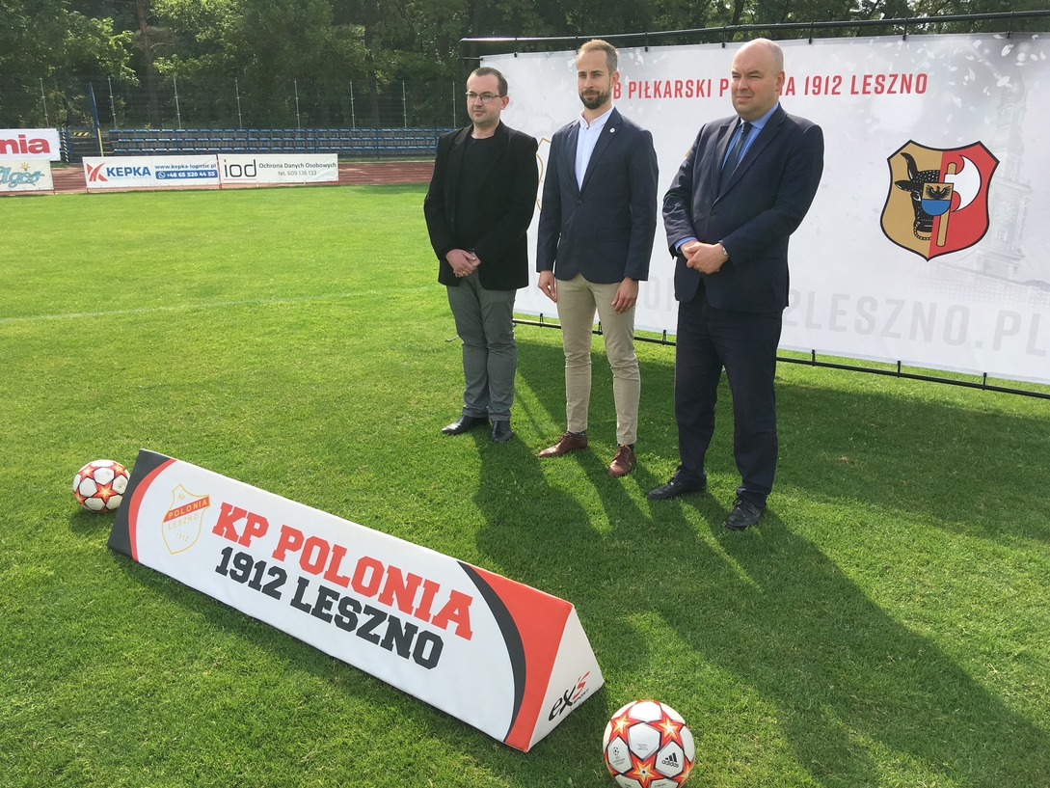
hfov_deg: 61.7
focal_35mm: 29
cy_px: 394
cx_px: 525
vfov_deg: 48.2
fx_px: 880
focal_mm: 4.15
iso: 25
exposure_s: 1/1012
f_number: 2.2
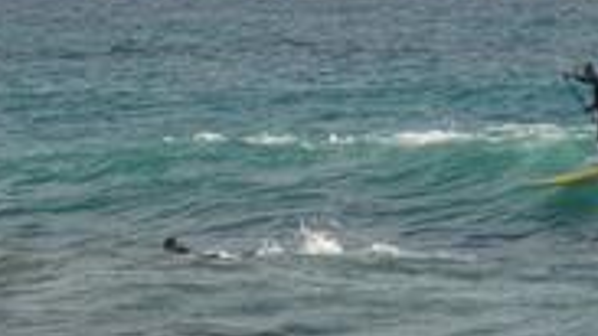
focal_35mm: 703
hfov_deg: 3.1
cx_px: 327
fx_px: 11149
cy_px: 145
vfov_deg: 1.7
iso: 80
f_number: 7.1
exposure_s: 1/250
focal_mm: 42.3
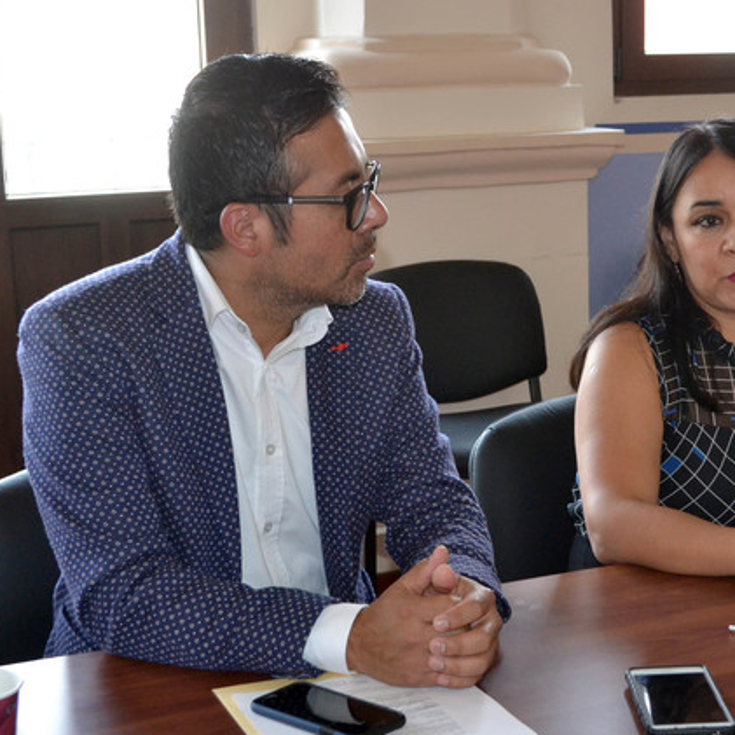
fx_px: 1489
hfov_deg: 27.4
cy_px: 369
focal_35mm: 62
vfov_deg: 27.7
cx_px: 532
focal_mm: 32
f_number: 7.1
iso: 1400
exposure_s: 1/80
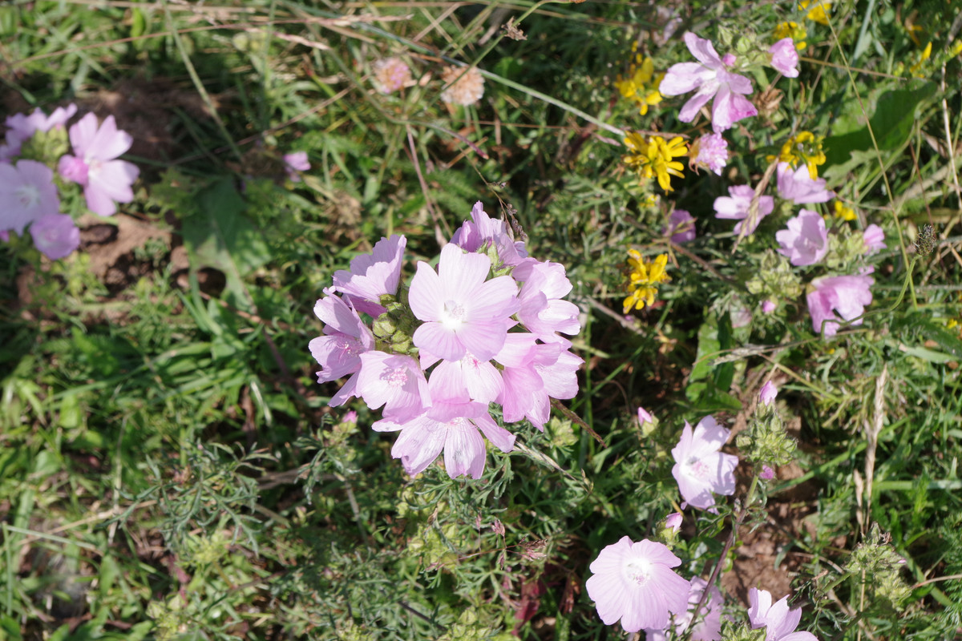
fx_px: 2191
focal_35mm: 82
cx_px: 481
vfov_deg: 16.7
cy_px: 320
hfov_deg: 24.8
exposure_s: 1/400
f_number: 10
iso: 400
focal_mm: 55
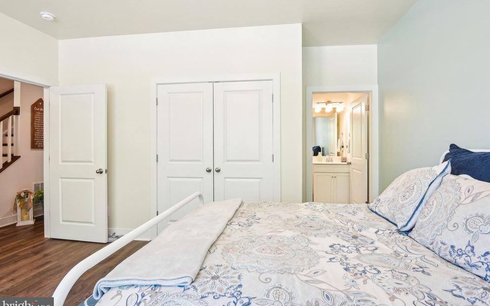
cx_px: 254
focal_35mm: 17
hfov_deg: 94.3
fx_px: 227
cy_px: 145
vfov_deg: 67.9
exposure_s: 1/25
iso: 400
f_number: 8
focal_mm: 16
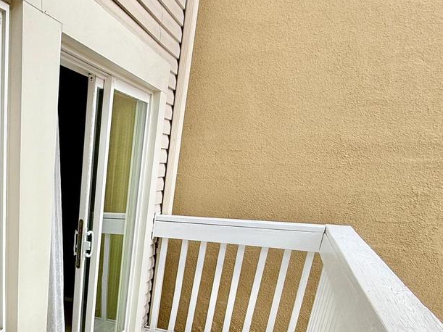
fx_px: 422
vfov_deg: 39.4
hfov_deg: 44.6
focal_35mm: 33
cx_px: -25
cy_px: 307
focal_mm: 2.22
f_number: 2.2
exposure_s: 1/347
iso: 50
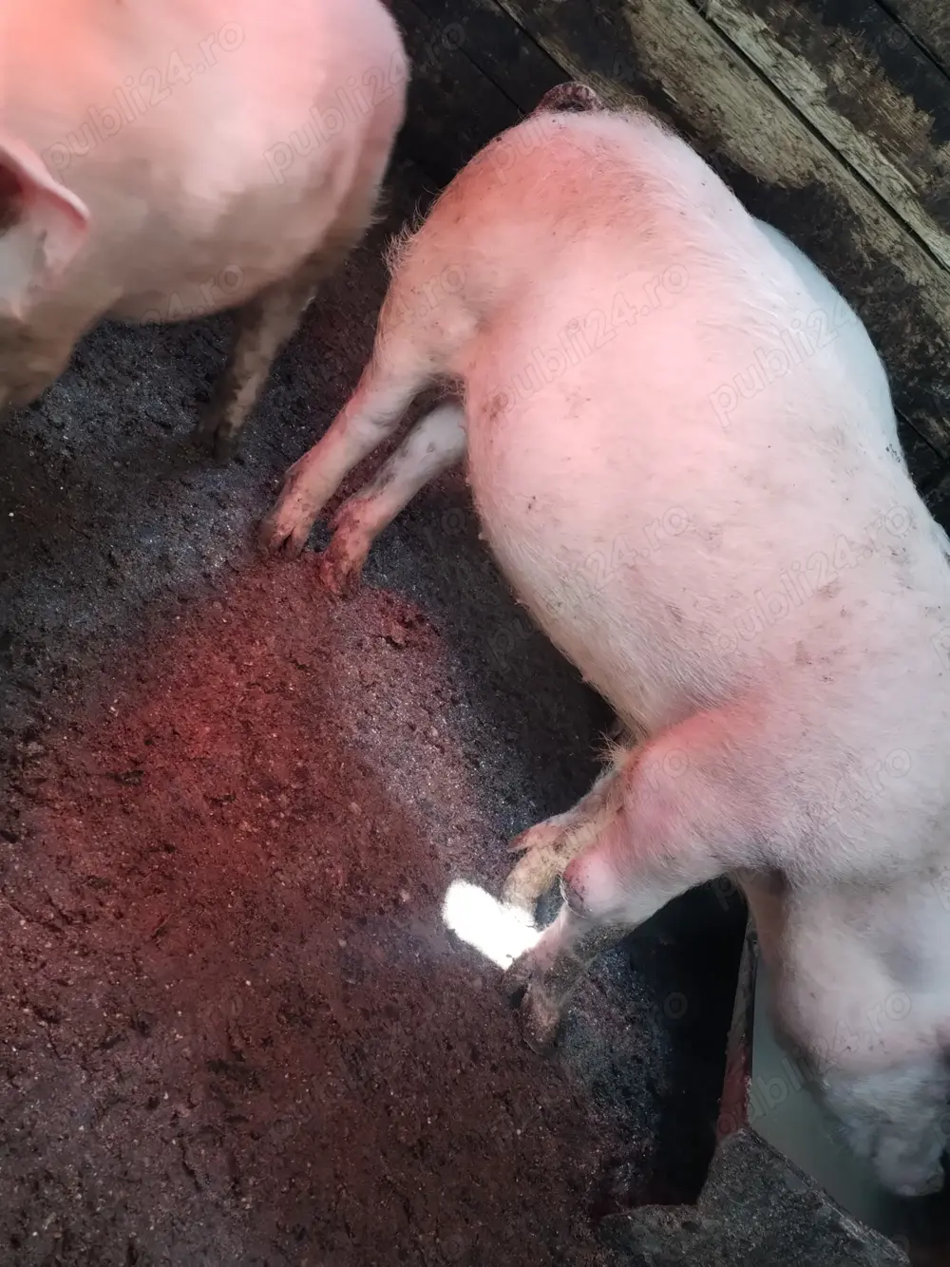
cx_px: 475
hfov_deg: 38.7
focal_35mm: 37
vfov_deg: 50.1
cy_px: 634
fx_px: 1354
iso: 524
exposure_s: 1/33.3
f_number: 1.8
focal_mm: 4.75
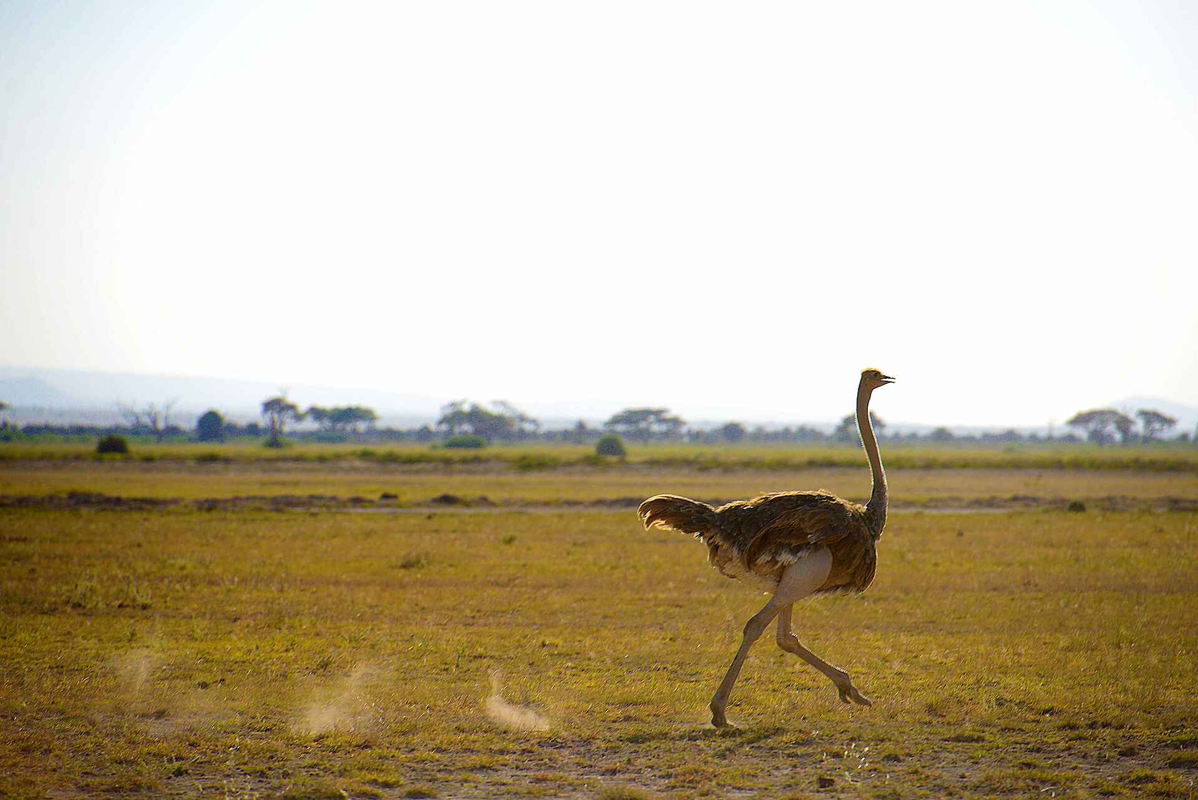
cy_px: 400
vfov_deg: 6.9
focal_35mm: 200
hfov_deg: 10.3
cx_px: 599
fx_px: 6658
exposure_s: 1/2000
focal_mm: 200
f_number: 5.6
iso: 160
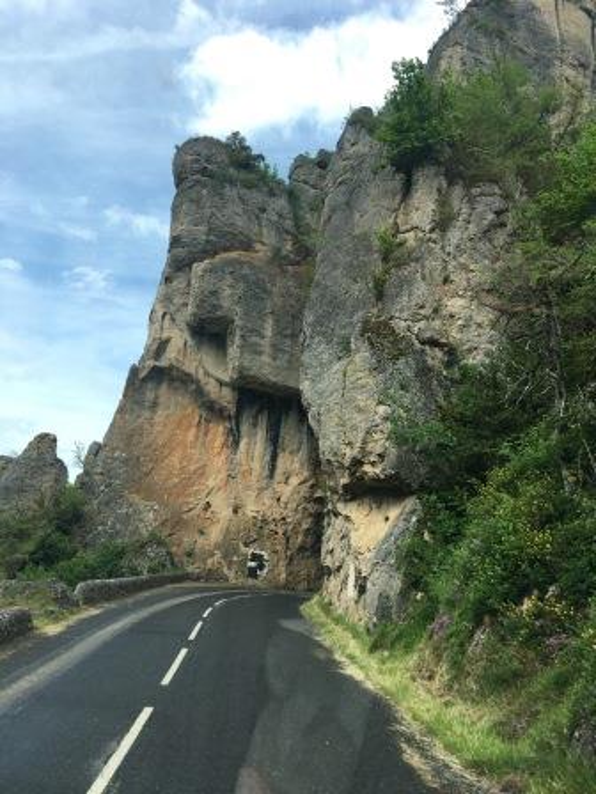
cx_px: 298
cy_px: 397
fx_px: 666
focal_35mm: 29
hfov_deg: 48.2
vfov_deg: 61.7
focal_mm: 4.15
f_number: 2.2
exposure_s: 1/578
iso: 25
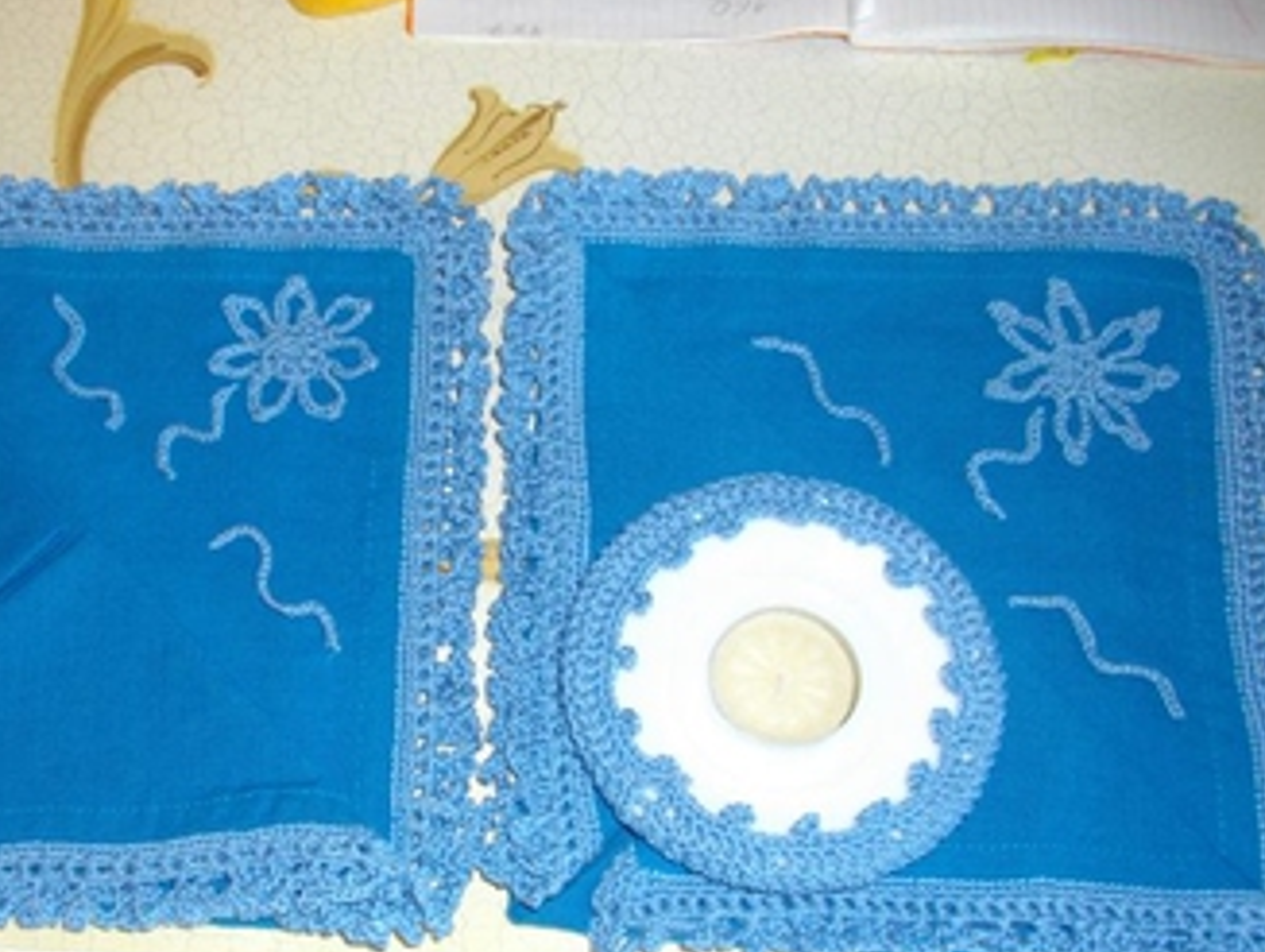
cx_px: 487
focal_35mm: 44
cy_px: 639
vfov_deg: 32.6
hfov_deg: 42.6
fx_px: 1610
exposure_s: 1/50
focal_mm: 5.7
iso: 200
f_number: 2.9
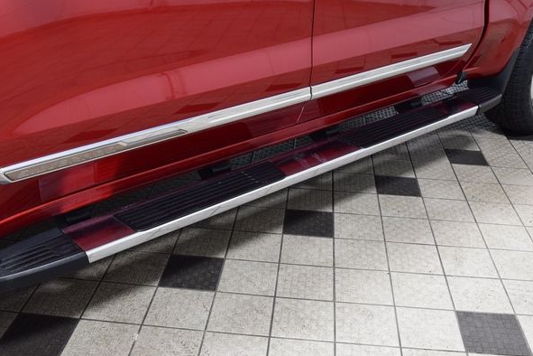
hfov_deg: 49.6
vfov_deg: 34.2
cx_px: 266
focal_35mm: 39
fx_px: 577
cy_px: 178
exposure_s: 1/15
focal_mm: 24
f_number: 6.3
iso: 1100
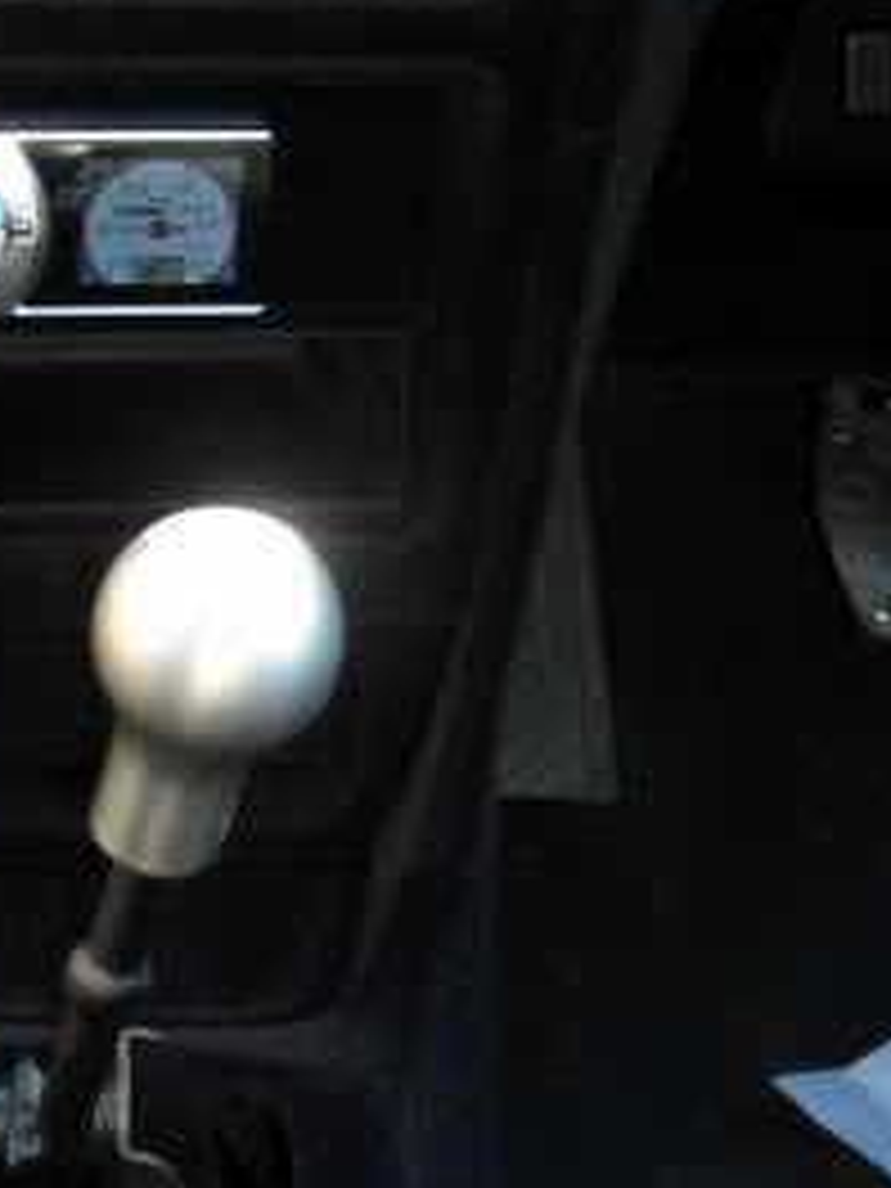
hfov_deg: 12.8
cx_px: 58
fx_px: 3947
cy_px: 734
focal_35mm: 115
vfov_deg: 17.1
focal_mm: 7.9
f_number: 2.8
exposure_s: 1/30
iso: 100
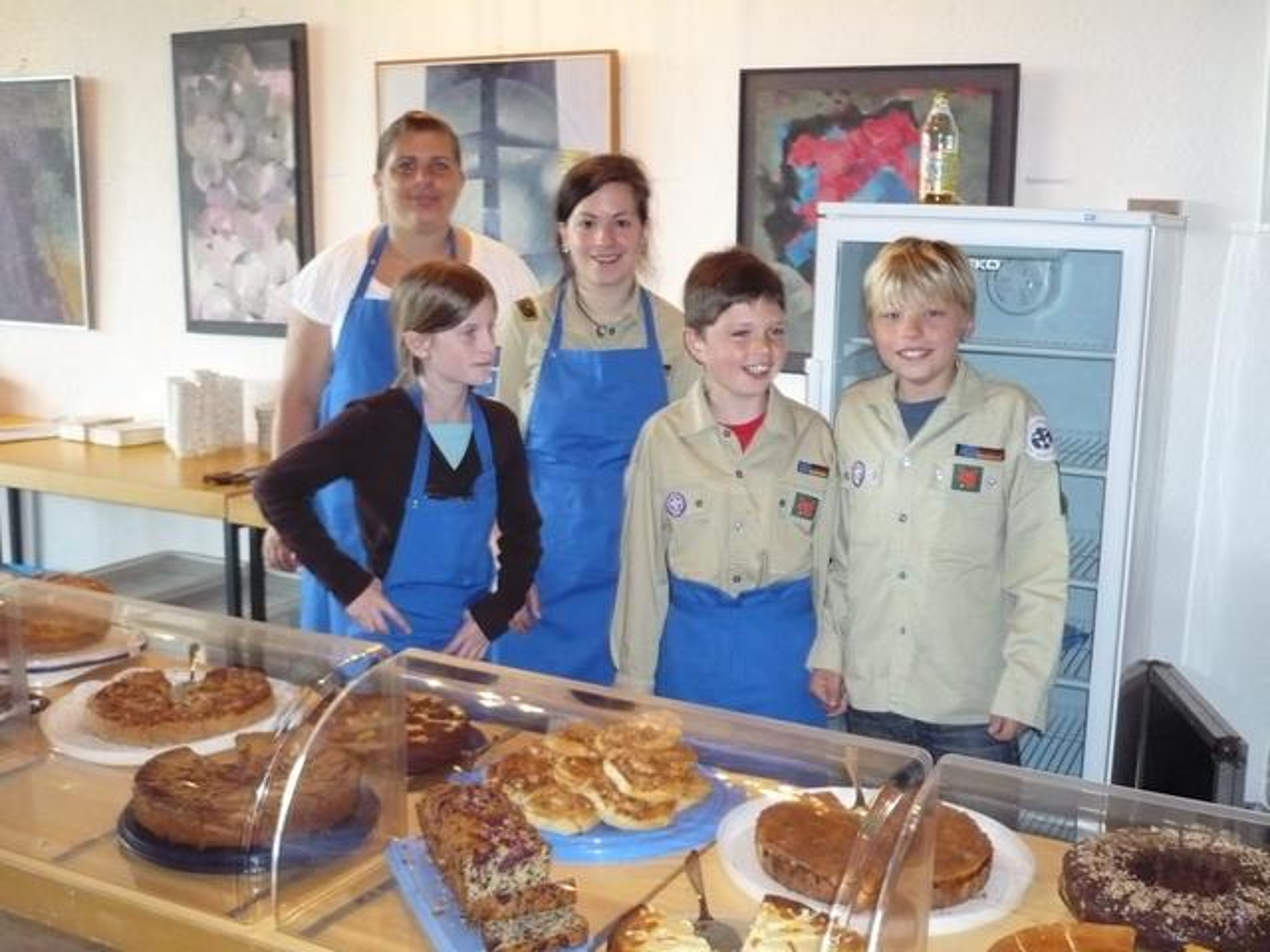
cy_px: 476
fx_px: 1394
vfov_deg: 37.7
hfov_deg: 49.0
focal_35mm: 38
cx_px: 635
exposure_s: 1/30
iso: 320
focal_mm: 5.8
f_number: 2.8
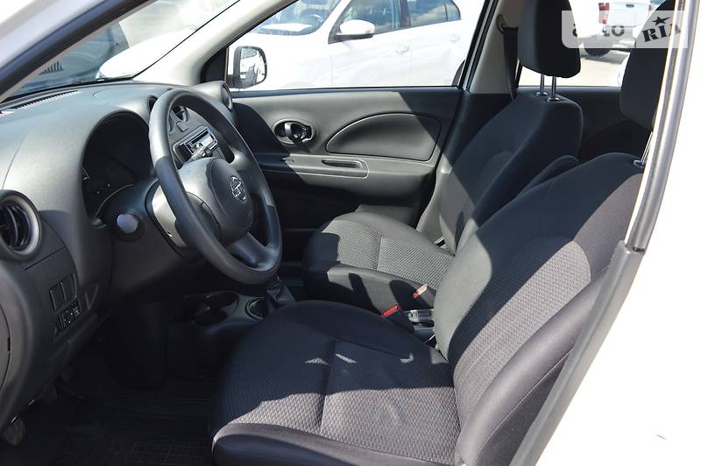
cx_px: 350
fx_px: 525
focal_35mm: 27
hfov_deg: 67.4
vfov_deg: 47.9
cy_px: 233
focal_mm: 18
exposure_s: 1/125
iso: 125
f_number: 5.6
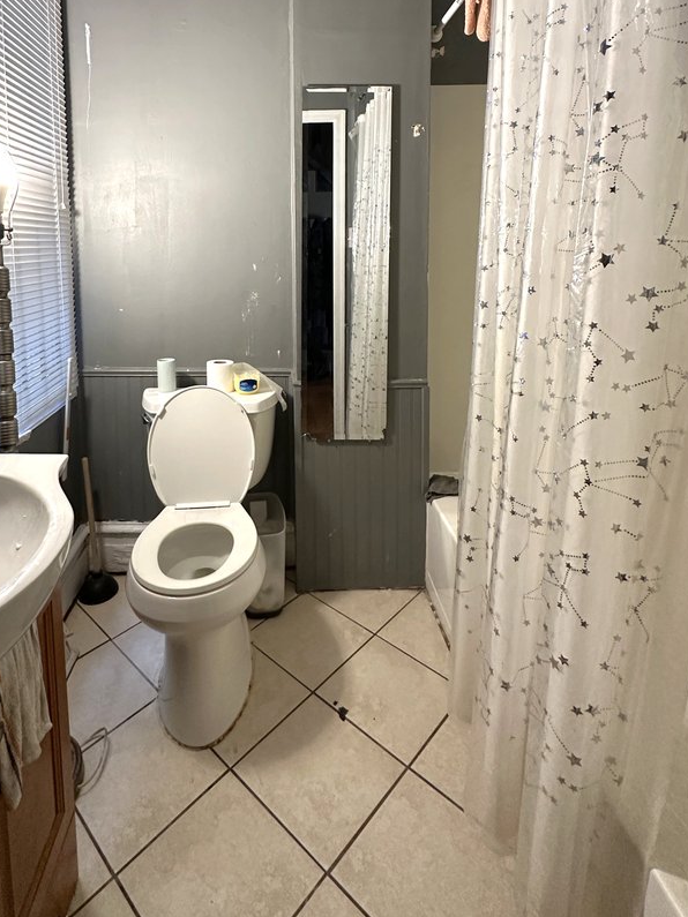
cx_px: 271
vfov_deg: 78.5
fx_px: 530
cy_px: 290
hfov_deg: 65.3
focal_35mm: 20
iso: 320
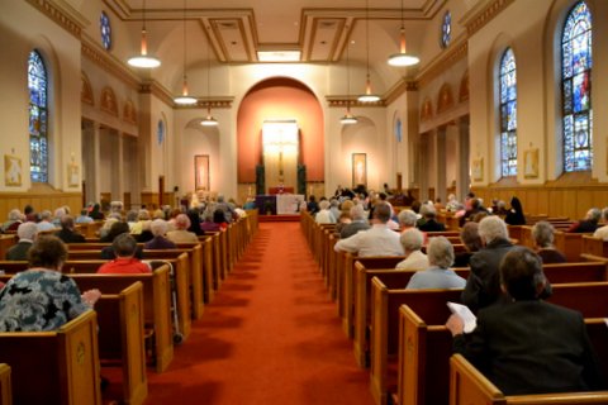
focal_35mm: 27
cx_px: 304
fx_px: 456
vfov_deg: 47.9
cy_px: 202
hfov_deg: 67.4
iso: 3200
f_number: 3.5
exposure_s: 1/40
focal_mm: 18
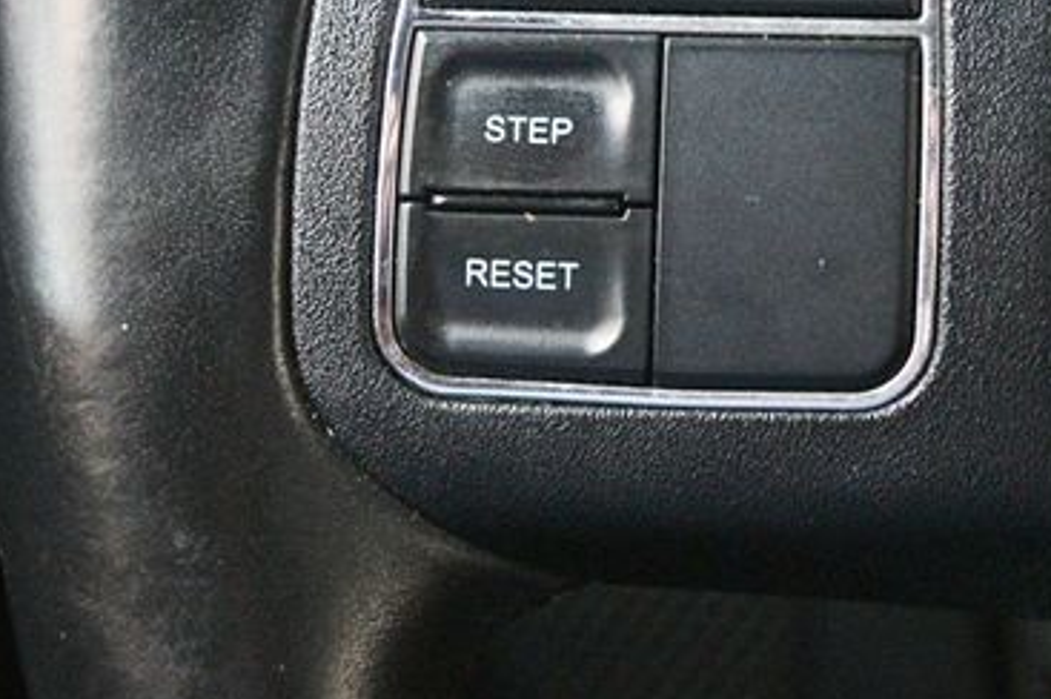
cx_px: 630
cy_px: 175
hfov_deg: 22.9
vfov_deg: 15.3
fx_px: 2596
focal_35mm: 89
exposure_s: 1/60
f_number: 5
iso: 12800
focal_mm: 34
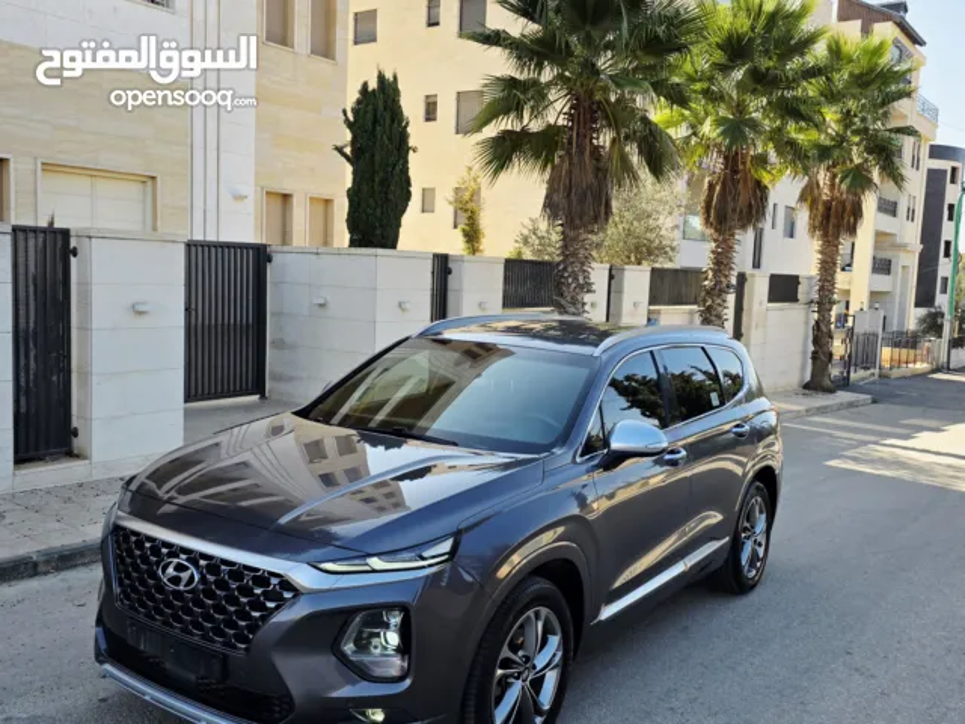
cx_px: 482
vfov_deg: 58.9
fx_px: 641
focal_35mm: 23
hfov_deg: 73.9
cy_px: 362
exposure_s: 1/3333
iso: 80
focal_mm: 6.3
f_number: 1.7
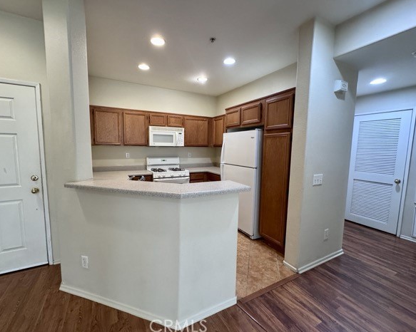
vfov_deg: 84.0
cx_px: 199
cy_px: 165
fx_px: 185
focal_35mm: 15
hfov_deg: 96.8
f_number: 2.2
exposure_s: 1/60
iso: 320
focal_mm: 2.22
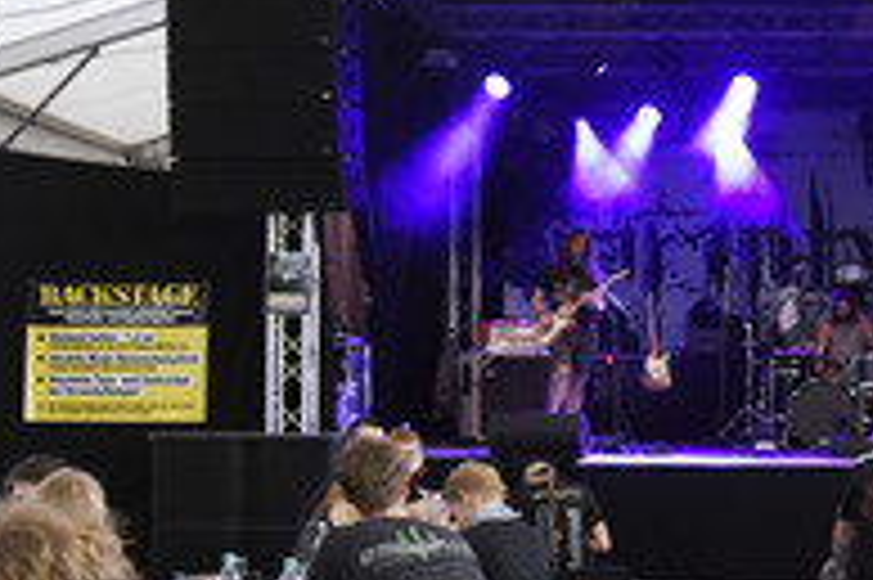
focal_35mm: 72
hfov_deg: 26.8
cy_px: 324
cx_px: 839
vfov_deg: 18.9
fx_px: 1744
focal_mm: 31
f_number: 5.6
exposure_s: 1/80
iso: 2500
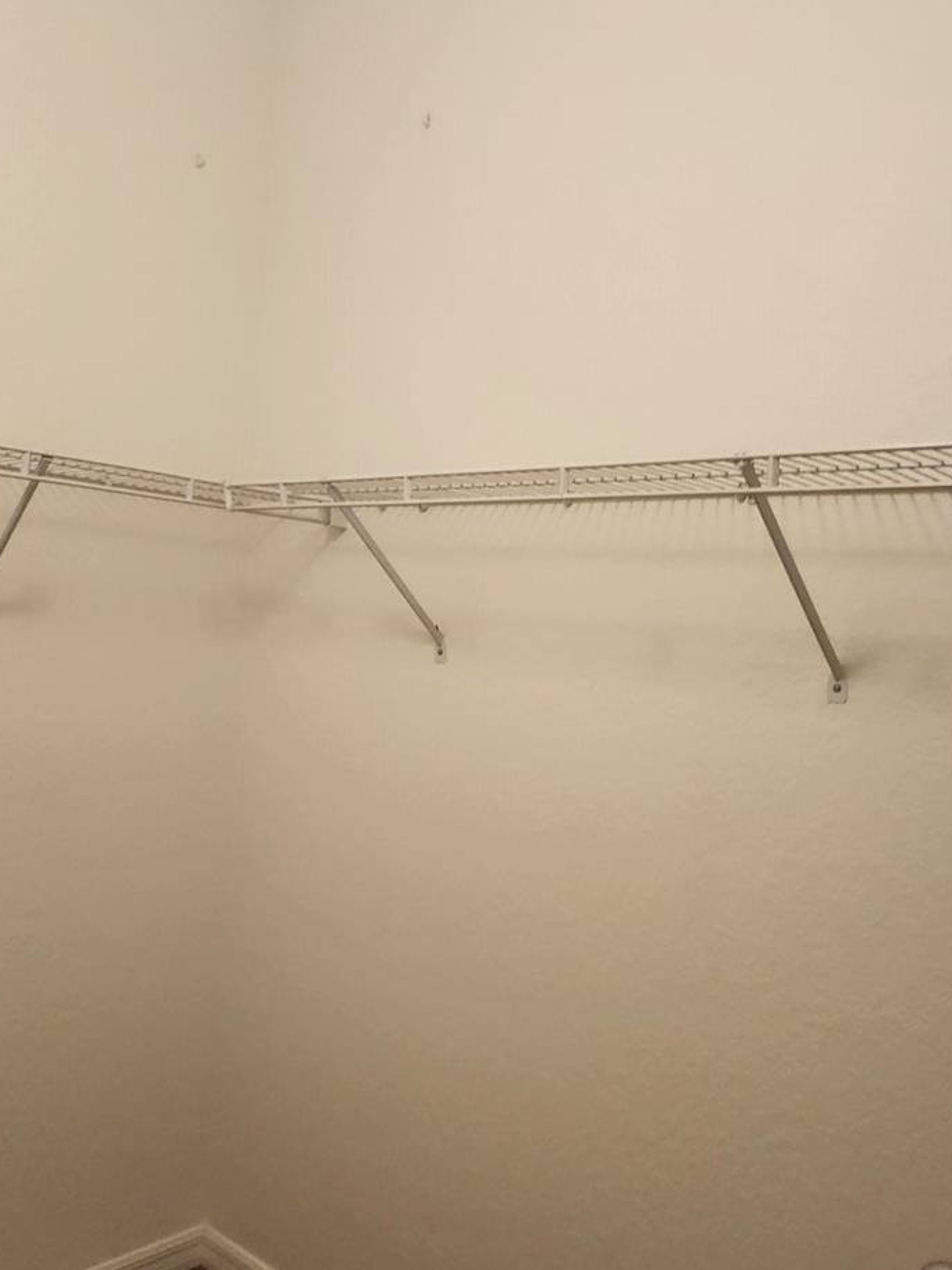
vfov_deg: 59.9
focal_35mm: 30
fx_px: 1100
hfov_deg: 46.8
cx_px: 446
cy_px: 671
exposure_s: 1/120
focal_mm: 5.54
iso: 500
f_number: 1.8
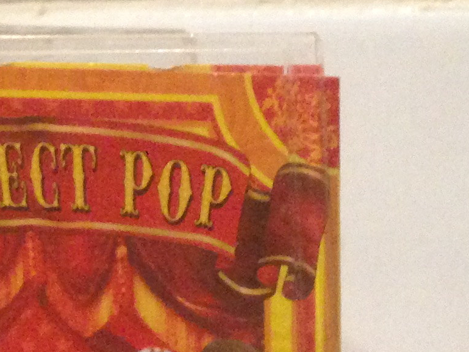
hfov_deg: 13.9
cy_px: 603
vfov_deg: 10.1
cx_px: 480
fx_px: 1897
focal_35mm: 140
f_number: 2.4
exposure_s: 1/15
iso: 500
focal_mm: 4.12
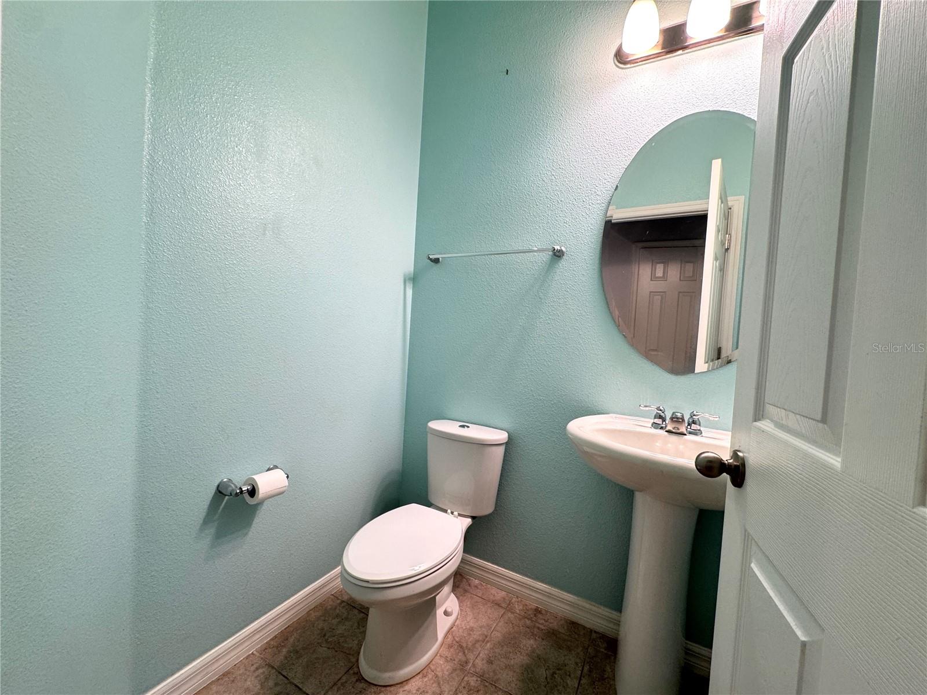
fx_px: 375
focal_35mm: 14
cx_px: 464
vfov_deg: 85.7
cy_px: 348
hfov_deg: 102.1
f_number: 2.2
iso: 160
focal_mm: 2.22
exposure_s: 1/60
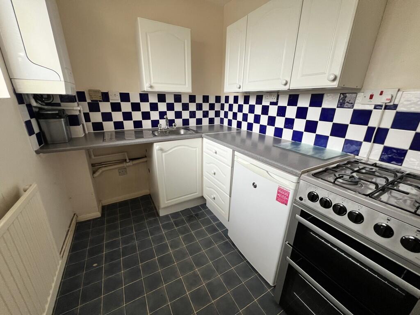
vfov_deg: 89.9
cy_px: 158
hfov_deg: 106.2
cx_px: 210
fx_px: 158
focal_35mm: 13
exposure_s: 1/99
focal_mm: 1.57
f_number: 1.8
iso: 200
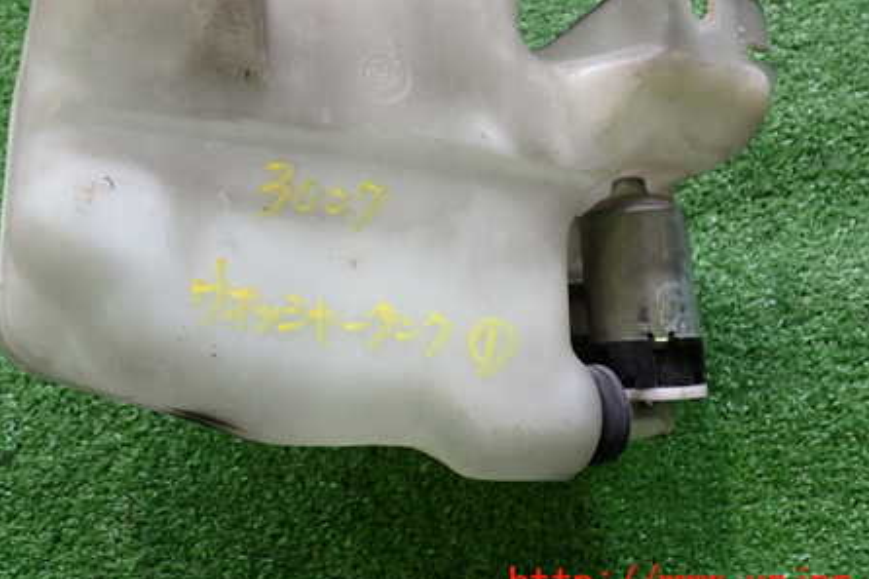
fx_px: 1013
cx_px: 364
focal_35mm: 42
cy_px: 172
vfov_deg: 31.5
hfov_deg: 46.2
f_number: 2.3
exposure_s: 1/60
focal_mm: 5.4
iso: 200
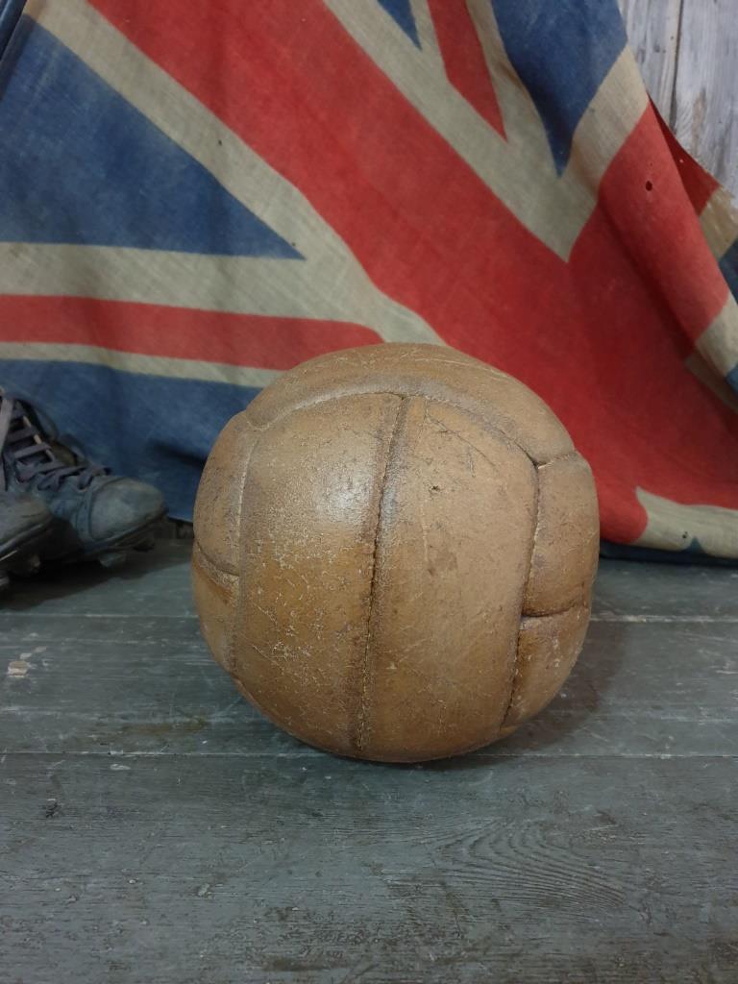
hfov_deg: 53.1
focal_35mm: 26
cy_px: 492
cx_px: 369
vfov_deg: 67.3
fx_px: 739
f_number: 1.5
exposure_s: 1/13
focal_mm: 4.3
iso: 320
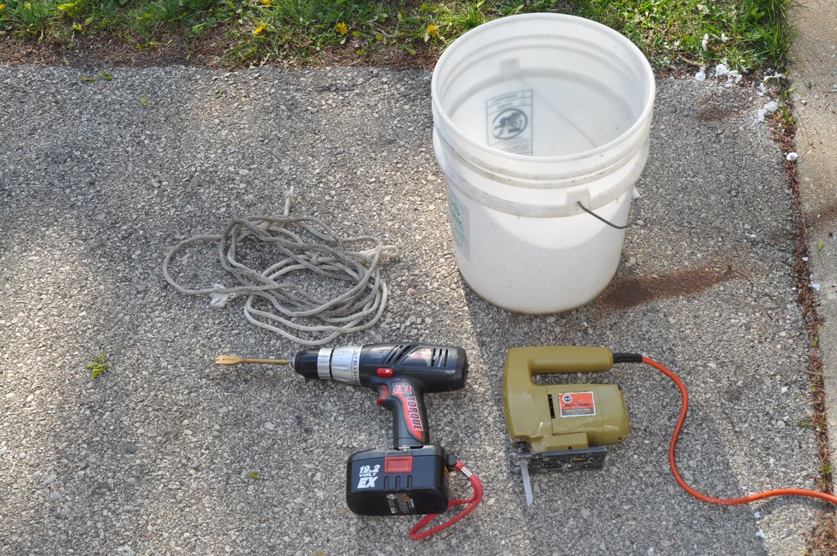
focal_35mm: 42
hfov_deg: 46.5
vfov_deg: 31.8
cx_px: 418
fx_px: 975
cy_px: 278
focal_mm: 28
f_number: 8
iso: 400
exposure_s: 1/200
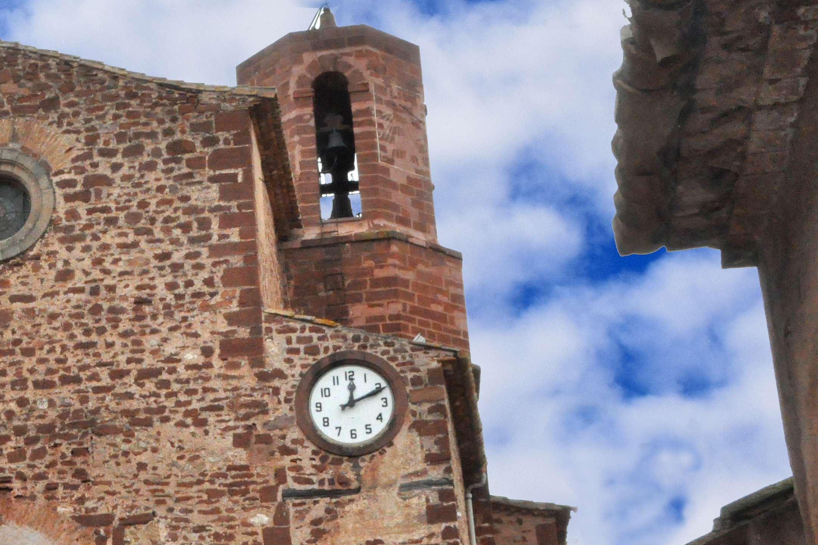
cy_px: 253
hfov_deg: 25.4
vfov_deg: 17.7
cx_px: 61
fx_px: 1749
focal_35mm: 77
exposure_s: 1/200
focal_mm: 26
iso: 3200
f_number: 25
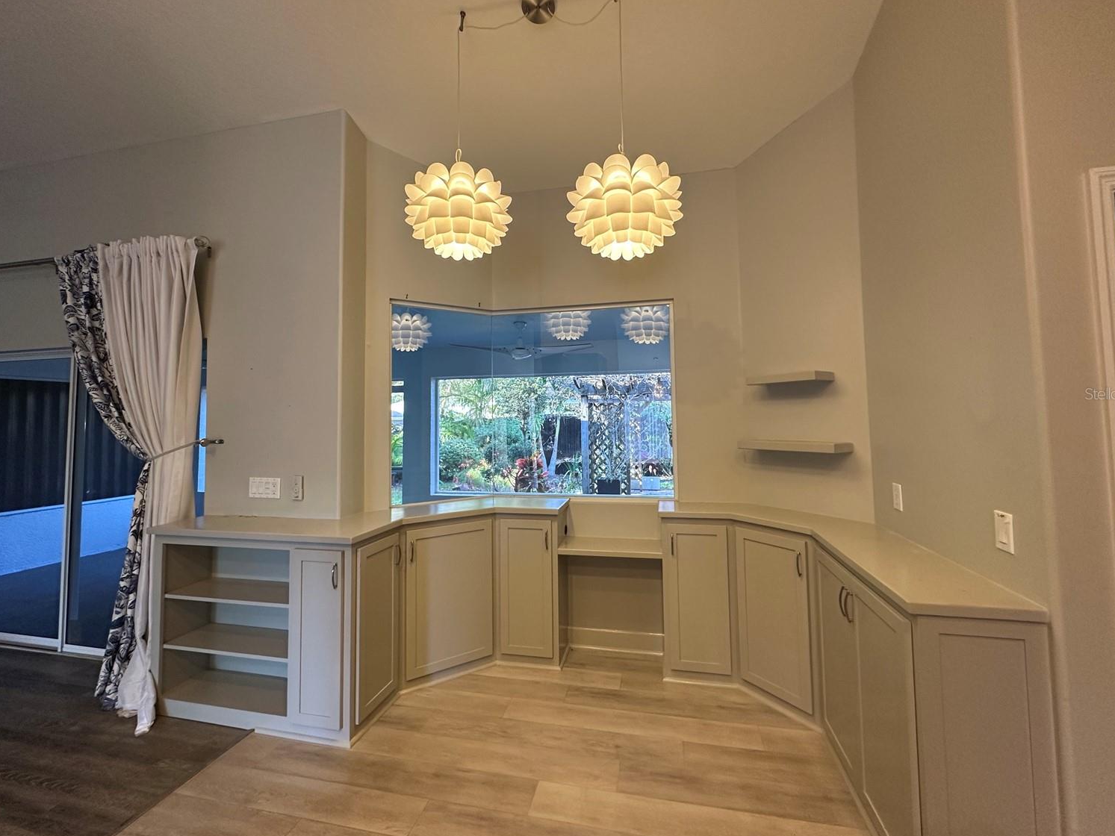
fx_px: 483
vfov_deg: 81.7
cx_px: 558
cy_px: 393
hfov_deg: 98.2
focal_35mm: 15
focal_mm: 2.22
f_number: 2.2
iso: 200
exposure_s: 1/60
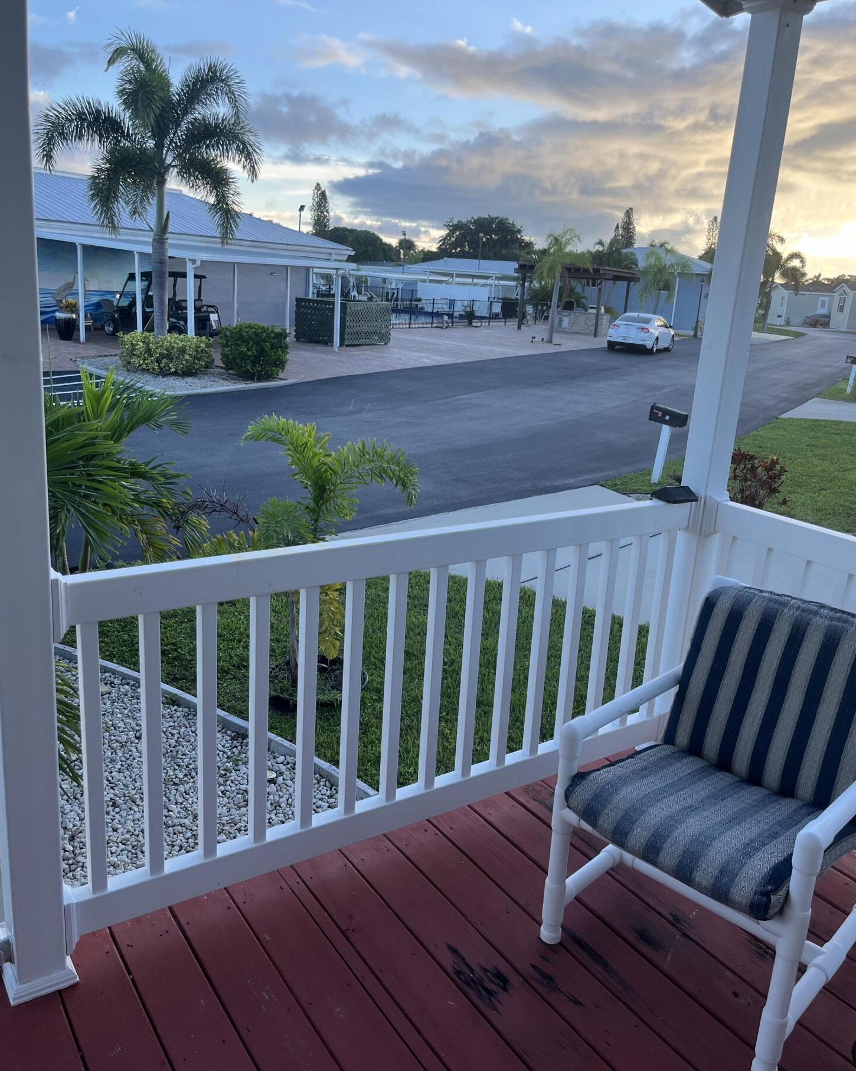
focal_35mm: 28
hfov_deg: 51.5
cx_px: 426
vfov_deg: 62.2
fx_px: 887
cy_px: 518
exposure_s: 1/676
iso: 50
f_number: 1.6
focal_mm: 5.1
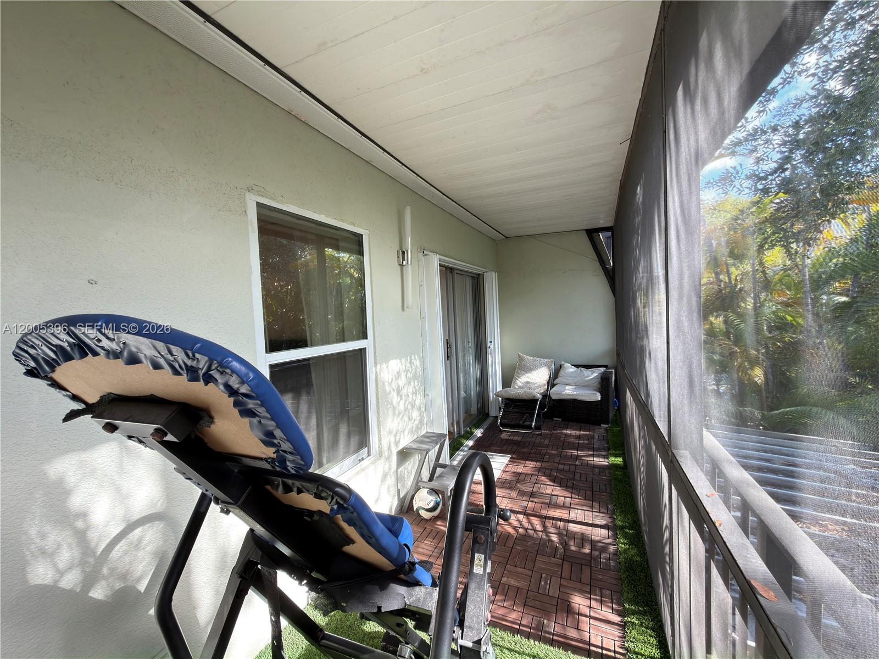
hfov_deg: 102.1
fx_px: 356
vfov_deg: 85.7
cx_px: 440
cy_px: 330
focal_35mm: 14
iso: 50
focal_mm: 2.22
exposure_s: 1/61
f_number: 2.2
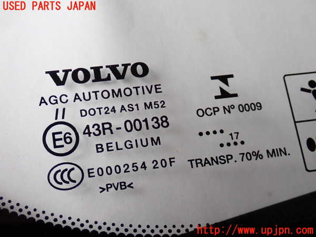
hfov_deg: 31.2
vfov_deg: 23.7
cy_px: 118
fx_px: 566
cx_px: 158
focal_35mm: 62
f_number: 3.6
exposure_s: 1/125
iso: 100
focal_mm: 11.09
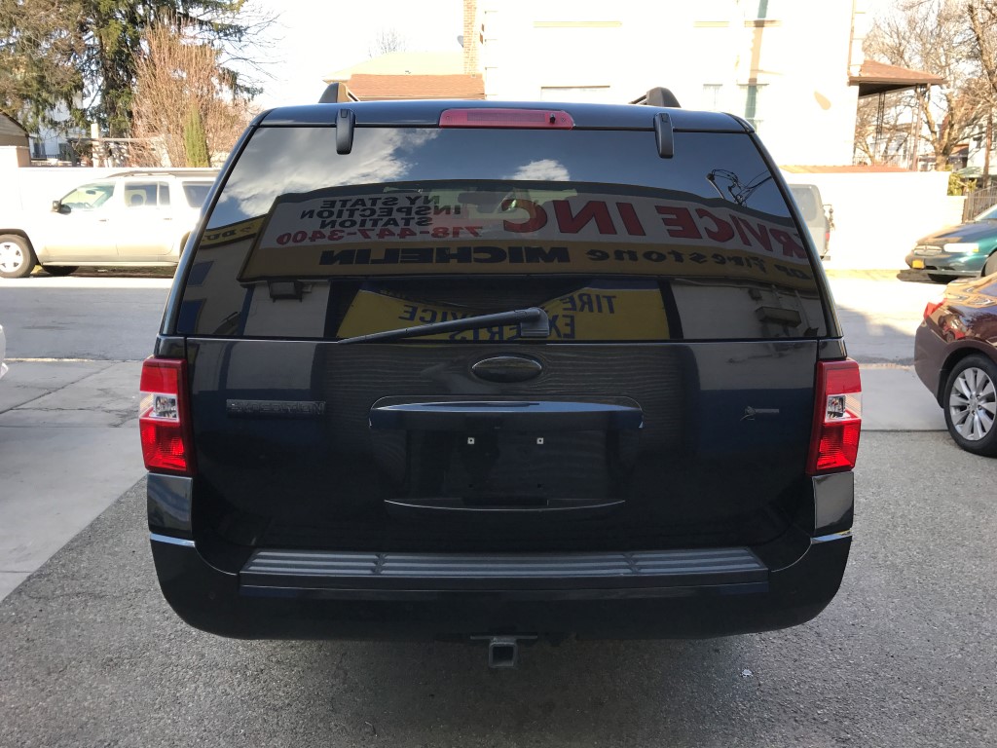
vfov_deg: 49.7
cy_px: 374
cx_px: 498
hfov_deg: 63.4
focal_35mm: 28
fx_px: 806
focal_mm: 3.99
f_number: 1.8
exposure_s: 1/386
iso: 20
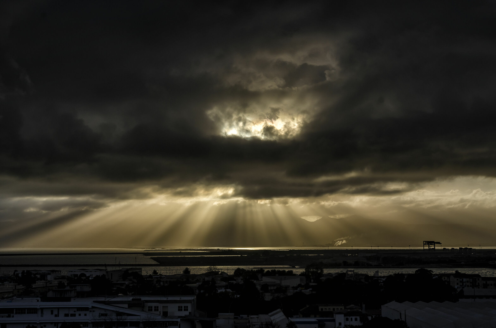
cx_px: 248
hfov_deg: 35.1
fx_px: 784
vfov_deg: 23.7
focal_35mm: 57
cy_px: 164
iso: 100
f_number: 10
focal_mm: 38
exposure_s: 1/640
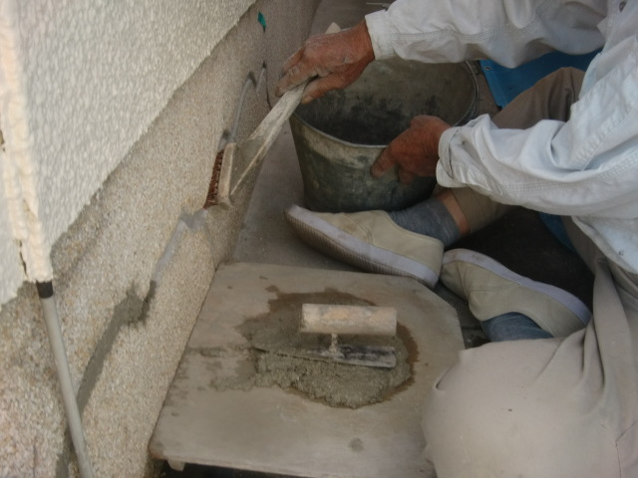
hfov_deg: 49.0
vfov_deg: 37.7
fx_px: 700
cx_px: 319
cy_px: 239
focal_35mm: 38
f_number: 3.9
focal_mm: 6.66
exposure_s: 1/60
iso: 100
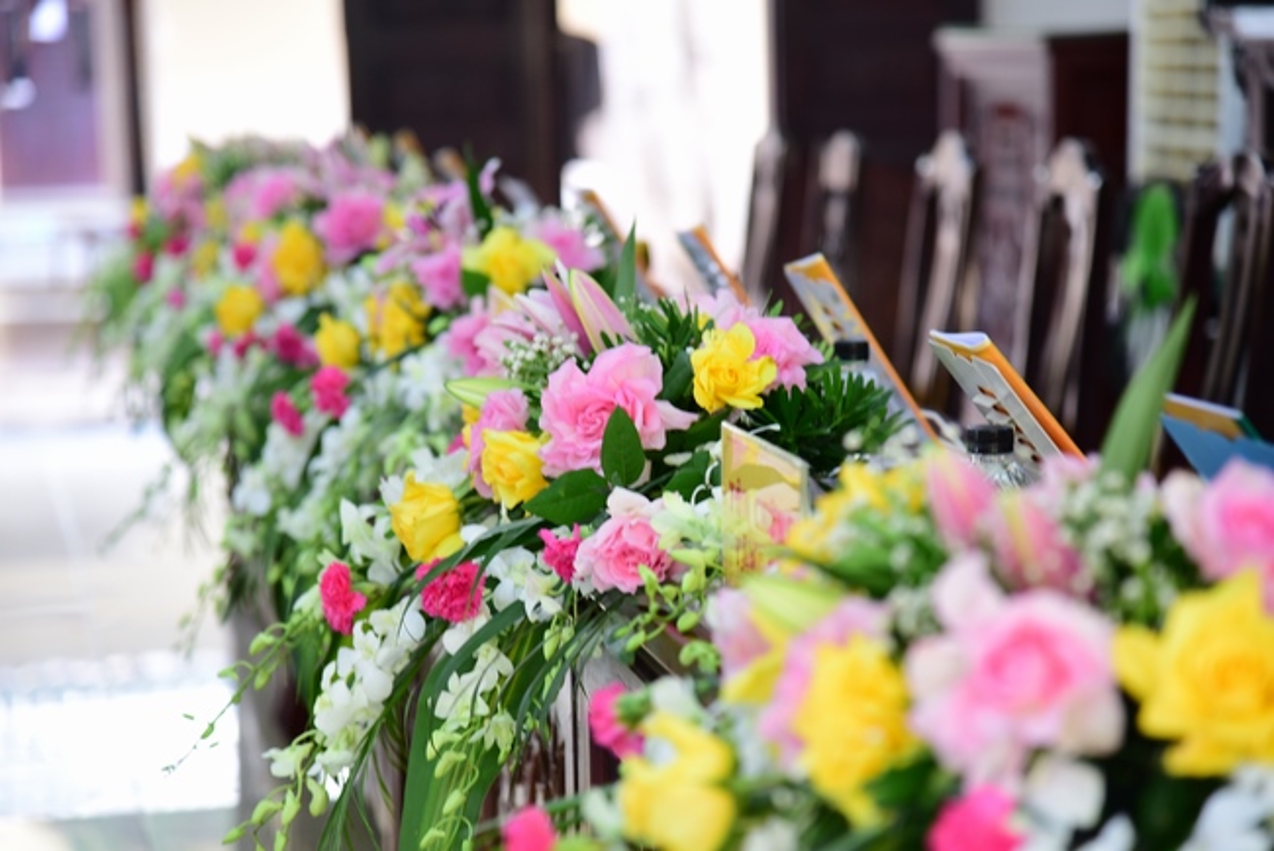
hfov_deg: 17.1
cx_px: 637
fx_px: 4248
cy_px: 426
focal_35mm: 120
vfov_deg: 11.4
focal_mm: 120
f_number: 4
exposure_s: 1/50
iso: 800
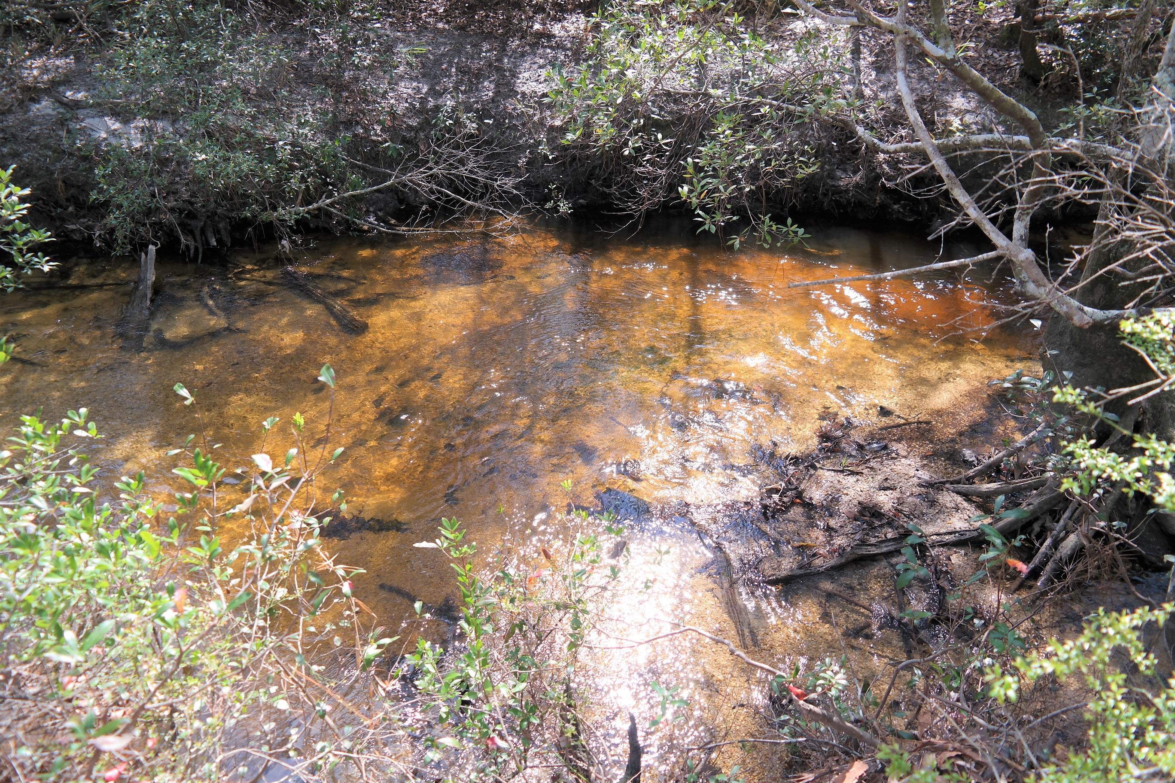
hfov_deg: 67.4
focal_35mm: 27
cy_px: 392
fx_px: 881
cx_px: 588
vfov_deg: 47.9
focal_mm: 18
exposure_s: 1/160
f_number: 4.5
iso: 100
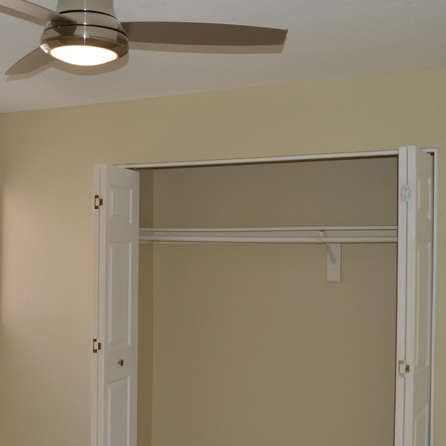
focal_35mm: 48
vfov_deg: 35.3
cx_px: 134
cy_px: 259
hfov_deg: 34.9
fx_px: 700
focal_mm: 18
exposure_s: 1/125
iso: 400
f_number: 4
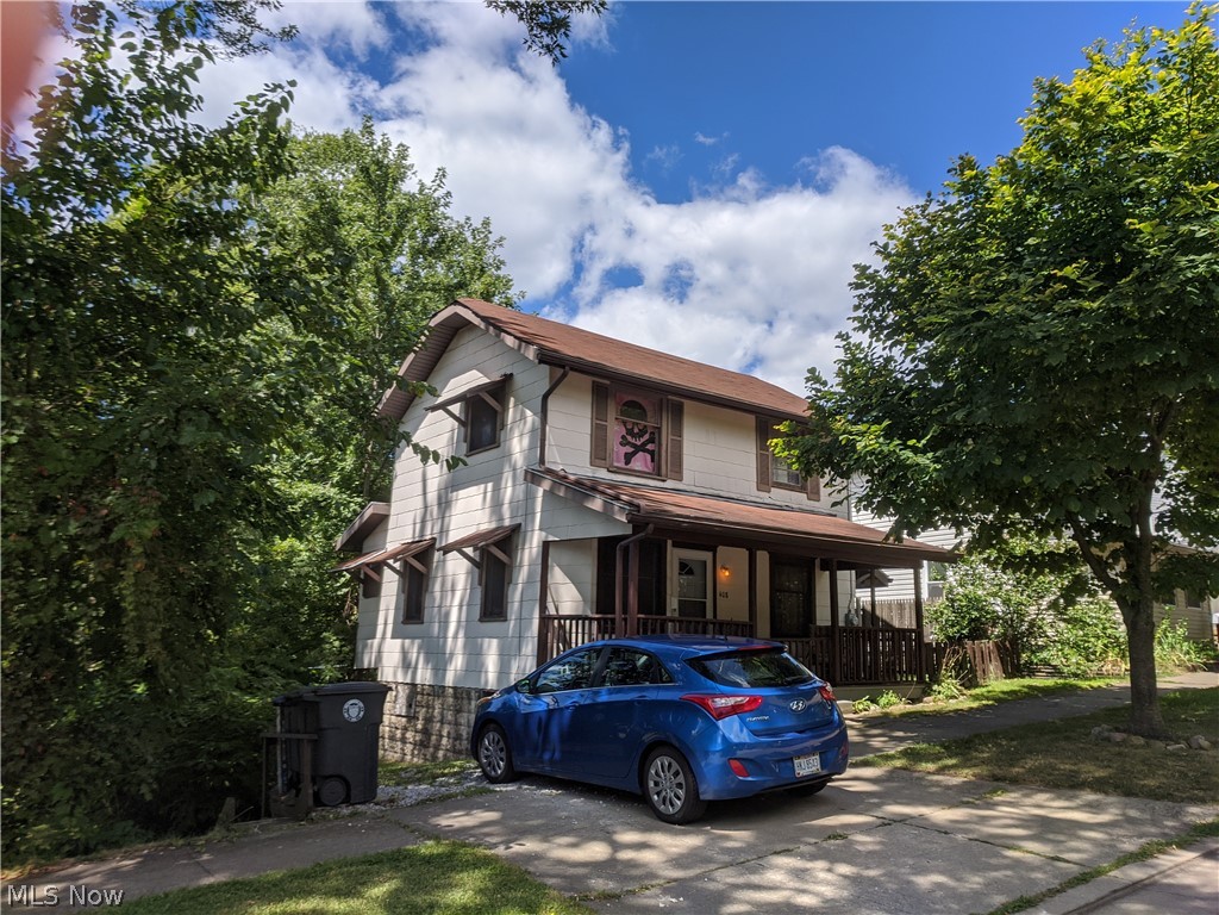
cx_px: 610
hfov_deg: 67.3
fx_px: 916
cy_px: 458
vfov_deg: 53.1
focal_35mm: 26
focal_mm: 4.67
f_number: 2
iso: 46
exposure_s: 1/2165
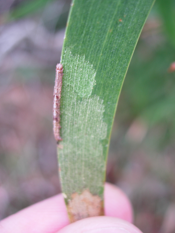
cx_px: 88
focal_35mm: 39
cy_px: 114
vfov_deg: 47.9
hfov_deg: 36.8
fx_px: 263
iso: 64
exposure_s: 1/42.7
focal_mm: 7.8
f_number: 2.8
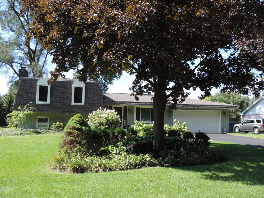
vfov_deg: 42.9
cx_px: 132
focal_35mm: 33
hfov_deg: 55.4
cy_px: 99
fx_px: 252
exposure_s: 1/320
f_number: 3.2
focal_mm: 5.8
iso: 80
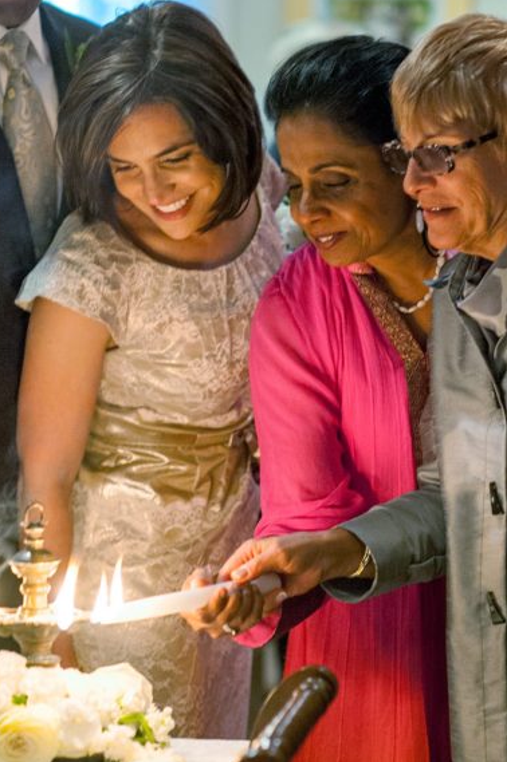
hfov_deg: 8.9
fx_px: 3240
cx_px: 257
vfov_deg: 13.4
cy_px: 125
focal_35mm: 153
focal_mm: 85
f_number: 2.5
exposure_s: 1/60
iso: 2000
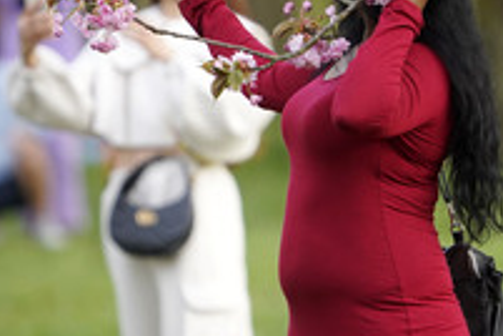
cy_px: 90
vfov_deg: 1.3
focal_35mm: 1021
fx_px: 14265
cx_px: 384
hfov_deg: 2.0
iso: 1600
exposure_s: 1/800
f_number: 6.3
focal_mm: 456
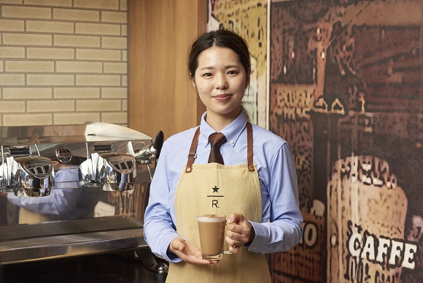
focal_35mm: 92
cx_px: 212
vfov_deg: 14.9
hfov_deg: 22.1
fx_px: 1081
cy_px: 142
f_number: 7.1
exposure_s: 1/200
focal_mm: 92
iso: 400
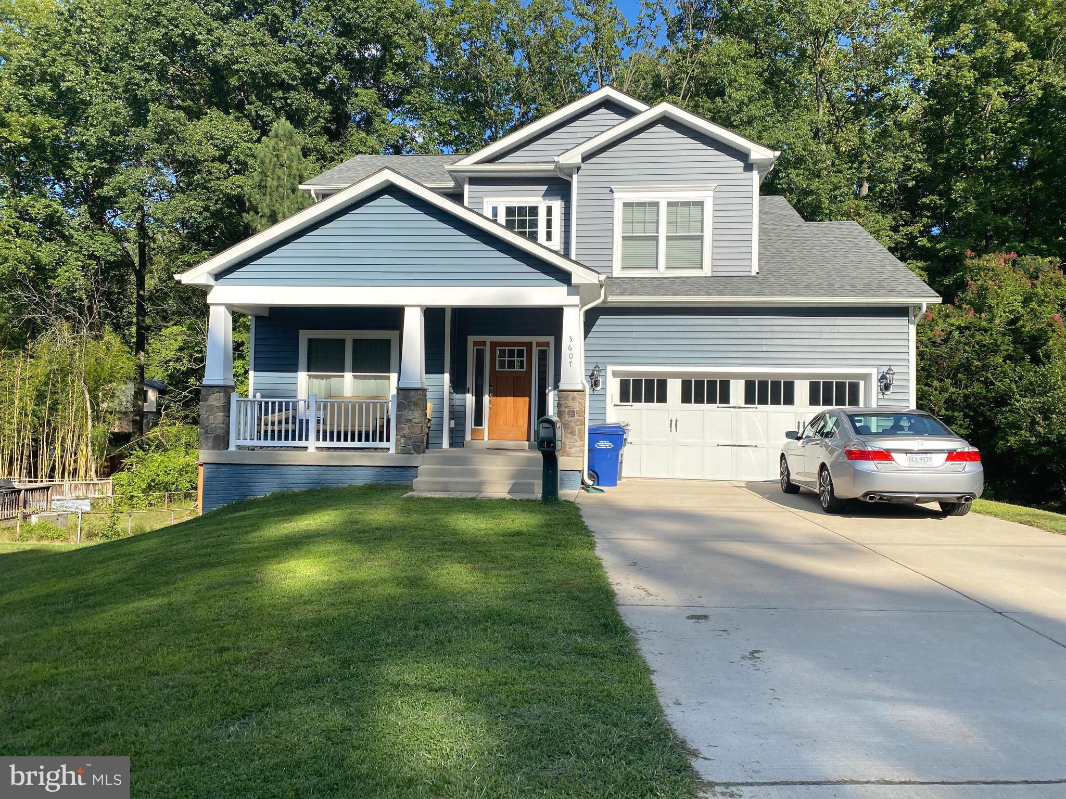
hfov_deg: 67.3
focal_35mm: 26
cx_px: 533
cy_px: 400
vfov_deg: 53.1
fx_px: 801
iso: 32
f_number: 1.8
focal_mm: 4.25
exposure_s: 1/2463
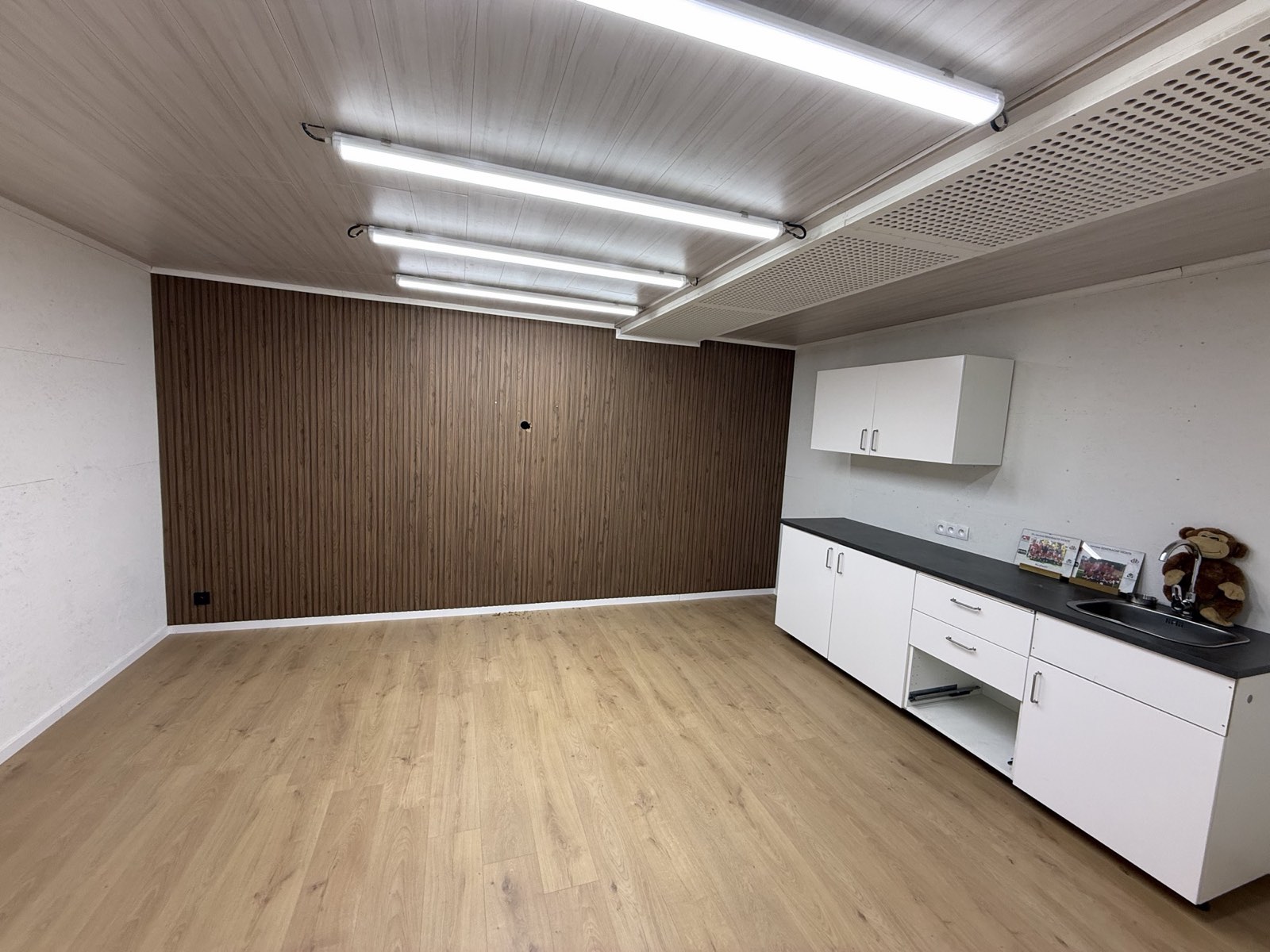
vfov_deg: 85.7
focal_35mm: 14
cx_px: 635
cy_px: 476
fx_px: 514
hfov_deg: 102.1
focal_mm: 2.22
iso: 125
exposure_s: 1/100
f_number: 2.2
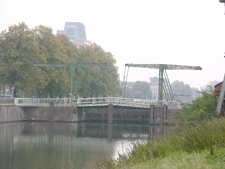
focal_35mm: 160
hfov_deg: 12.4
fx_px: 1040
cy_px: 84
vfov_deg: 9.3
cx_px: 112
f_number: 5.6
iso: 50
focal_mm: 41.1
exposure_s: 1/110
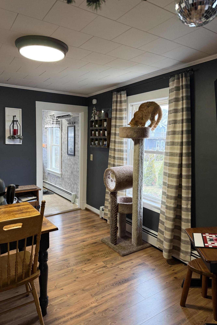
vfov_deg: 71.5
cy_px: 162
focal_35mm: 25
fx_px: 226
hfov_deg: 51.3
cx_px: 109
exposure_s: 1/60
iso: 250
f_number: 1.78
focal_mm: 6.76
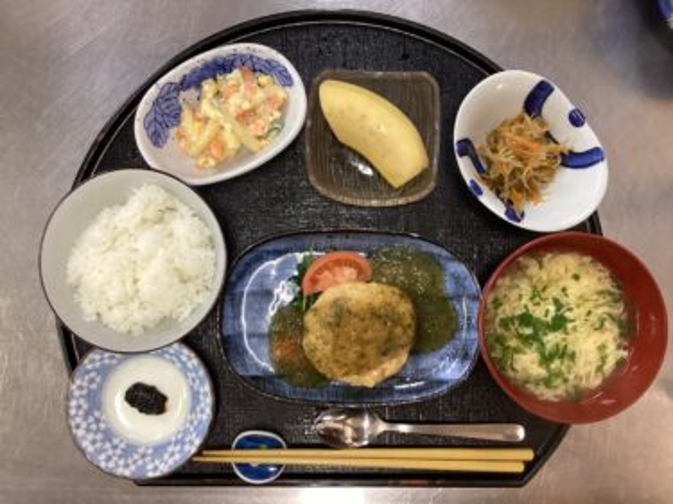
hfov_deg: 58.4
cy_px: 252
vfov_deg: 45.4
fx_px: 603
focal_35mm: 31
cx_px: 336
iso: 200
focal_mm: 3.3
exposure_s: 1/60
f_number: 2.4
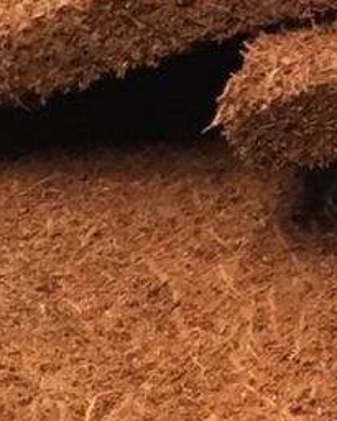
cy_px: 158
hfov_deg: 6.6
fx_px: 2754
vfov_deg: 8.7
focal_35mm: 221
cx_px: 850
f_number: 2.2
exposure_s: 1/30
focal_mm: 4.15
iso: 32
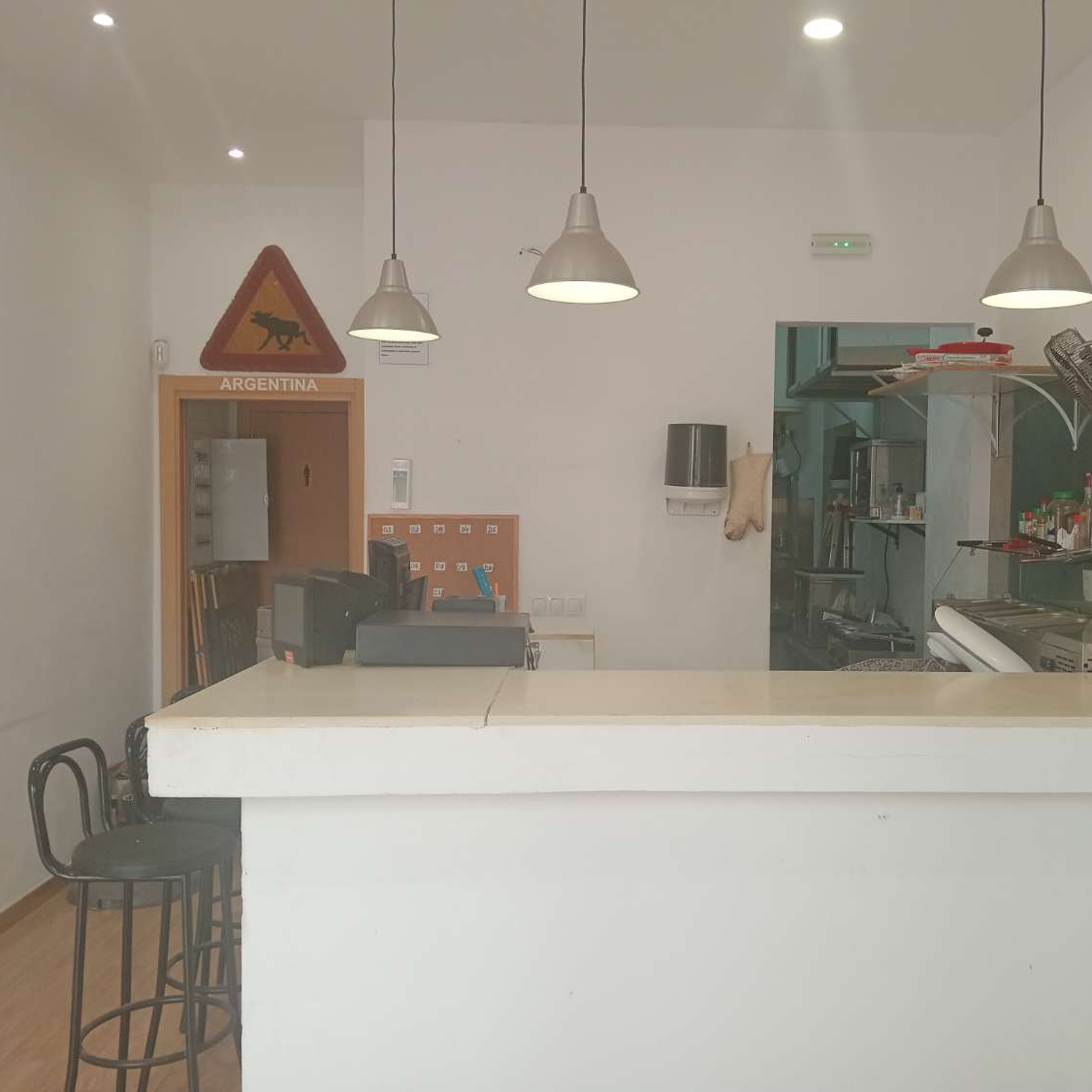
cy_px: 546
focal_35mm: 33
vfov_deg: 49.7
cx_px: 653
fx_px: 1178
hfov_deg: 49.4
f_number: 1.8
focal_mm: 3.98
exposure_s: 1/50
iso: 141
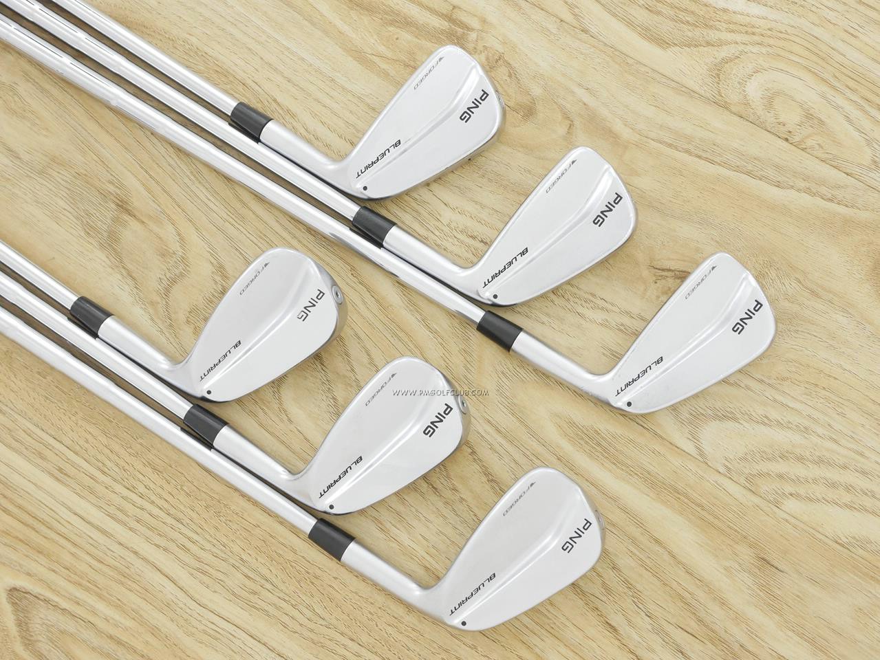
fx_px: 1271
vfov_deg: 29.1
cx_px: 440
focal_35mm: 50
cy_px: 330
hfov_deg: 38.2
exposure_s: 1/50
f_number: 4.5
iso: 1600
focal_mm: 25
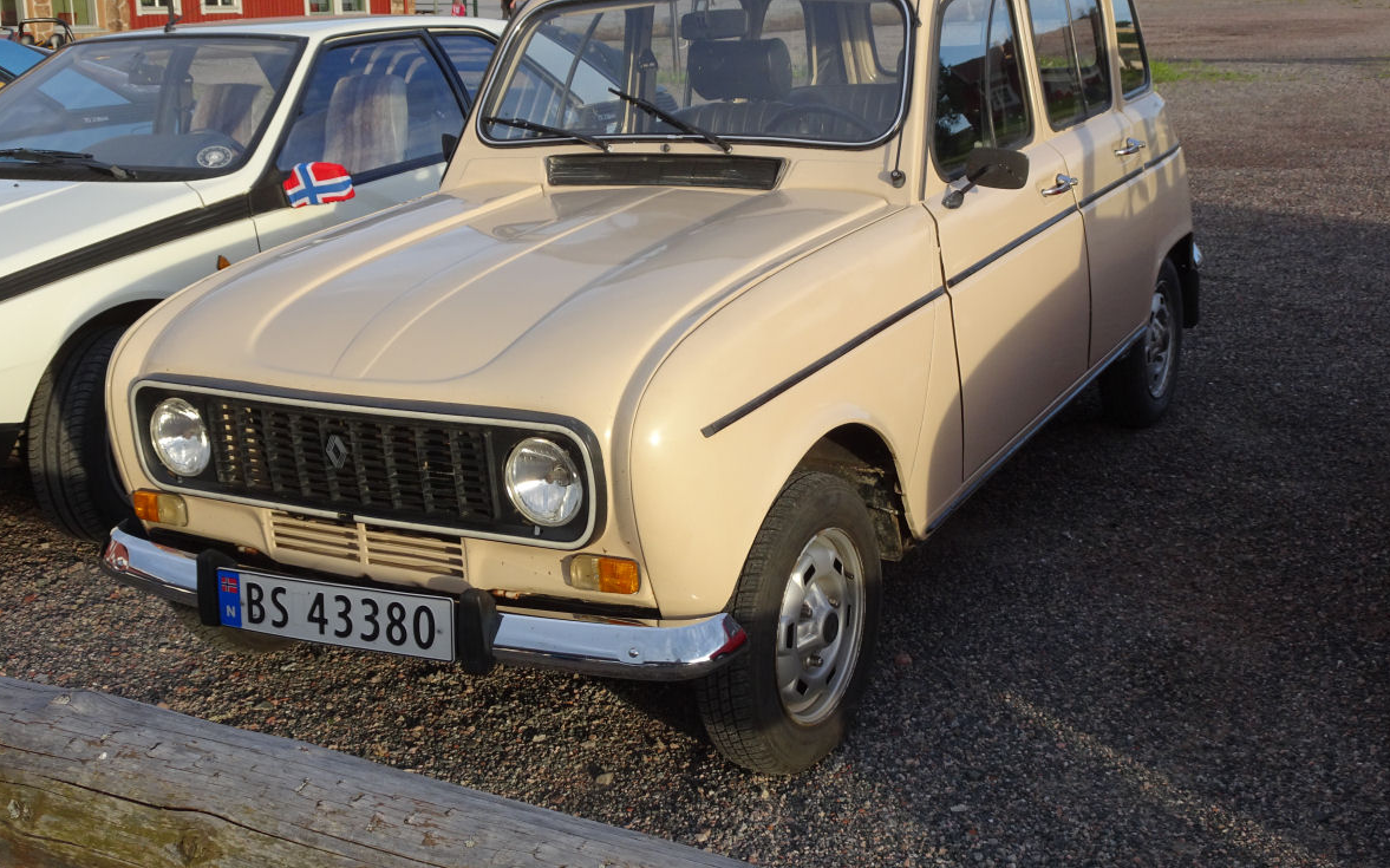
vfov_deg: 31.9
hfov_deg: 49.3
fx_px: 1515
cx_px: 686
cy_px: 370
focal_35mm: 40
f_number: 4
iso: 80
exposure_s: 1/200
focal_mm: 6.37
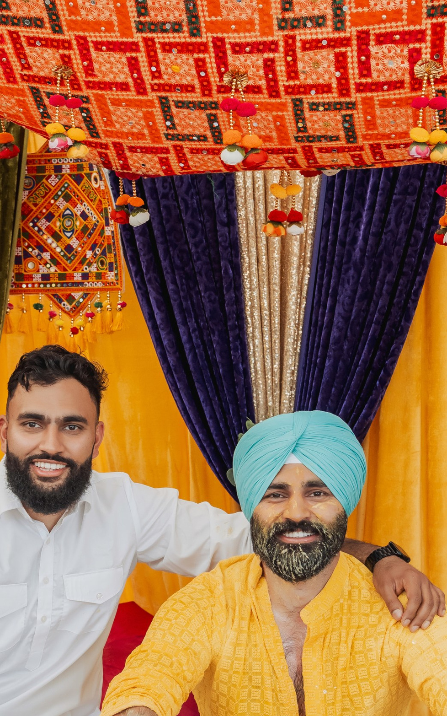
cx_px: 222
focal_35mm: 70
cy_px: 475
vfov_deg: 29.2
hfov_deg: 18.6
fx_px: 1365
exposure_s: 1/200
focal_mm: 28
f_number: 4
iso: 640
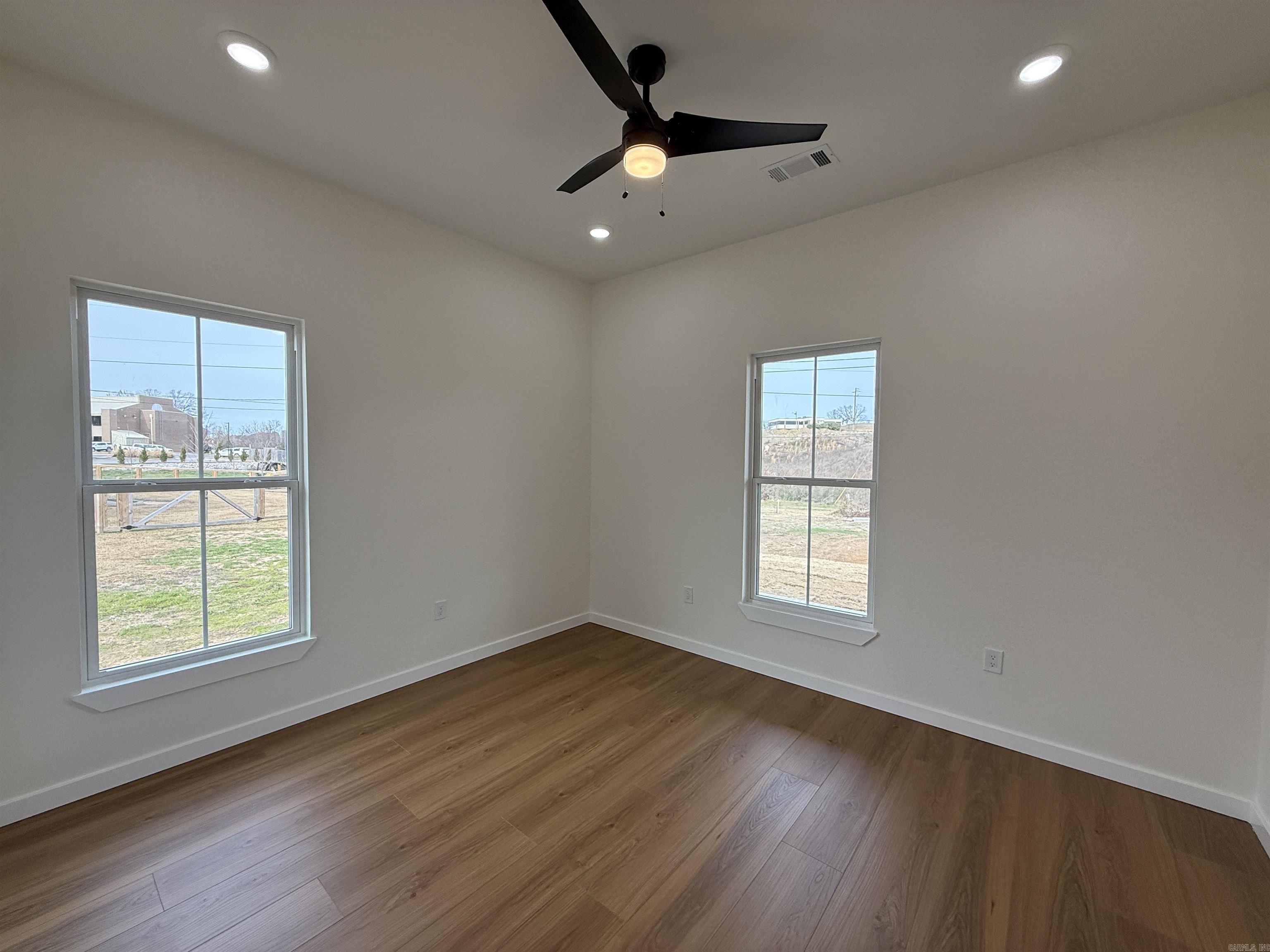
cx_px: 635
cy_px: 476
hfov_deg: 102.1
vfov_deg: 85.7
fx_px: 514
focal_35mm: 14
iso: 64
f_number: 2.2
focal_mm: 2.22
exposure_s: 1/251
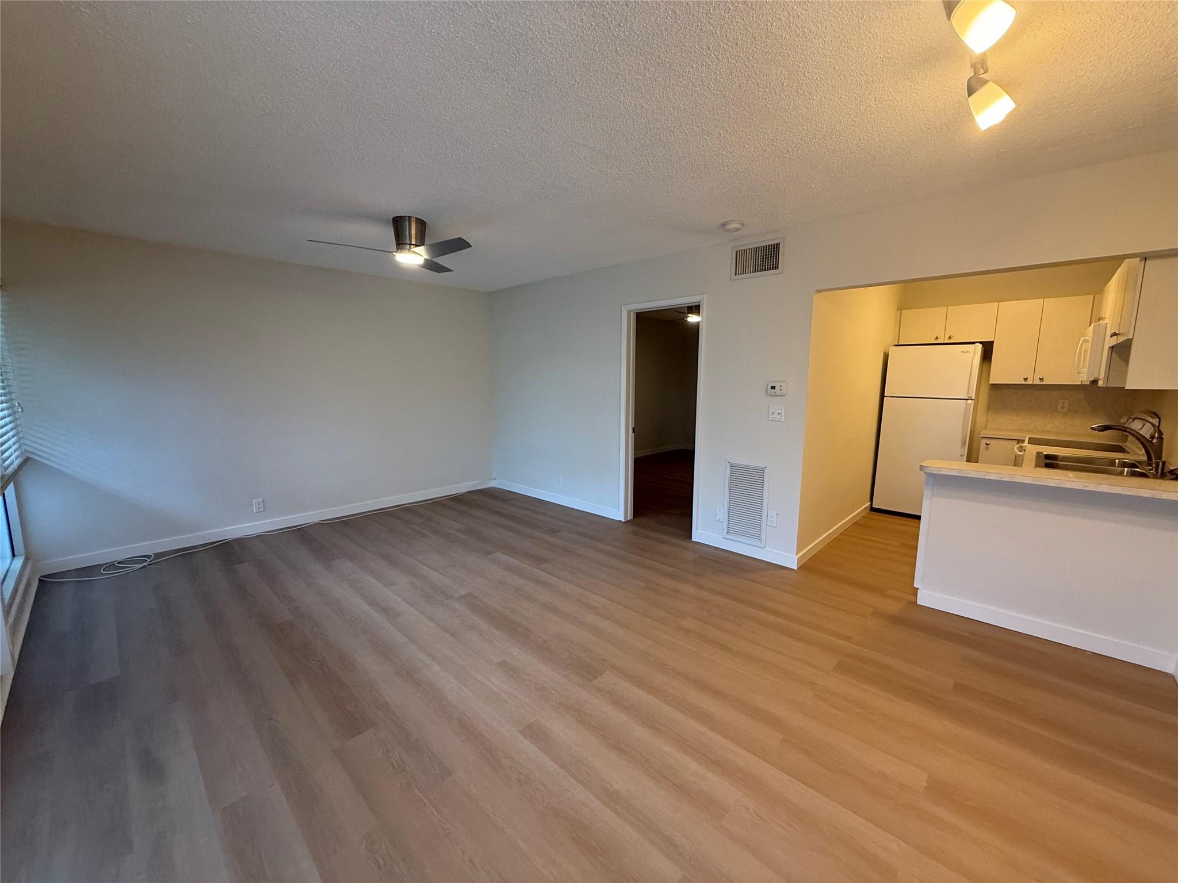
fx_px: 476
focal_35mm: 14
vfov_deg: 85.7
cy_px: 442
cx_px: 589
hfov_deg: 102.1
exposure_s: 1/120
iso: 200
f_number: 2.2
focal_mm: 2.22
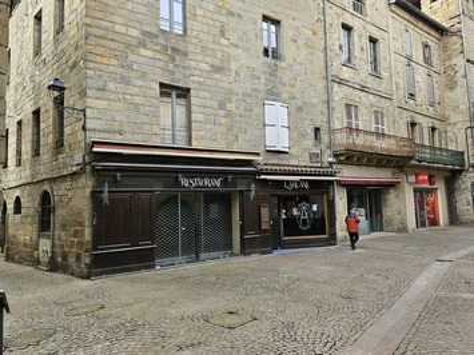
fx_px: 315
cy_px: 178
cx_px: 237
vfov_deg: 58.9
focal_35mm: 23
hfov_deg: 73.9
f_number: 1.8
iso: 100
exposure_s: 1/190
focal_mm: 5.4
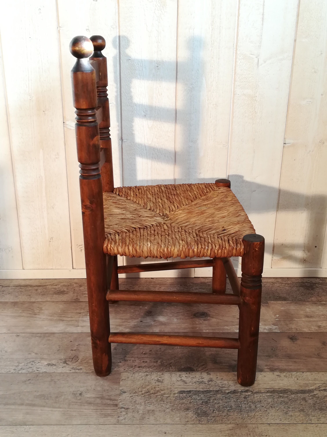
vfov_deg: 51.4
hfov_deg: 39.7
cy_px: 218
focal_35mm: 36
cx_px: 164
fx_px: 453
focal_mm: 3.83
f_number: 2.2
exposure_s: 1/40
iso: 100
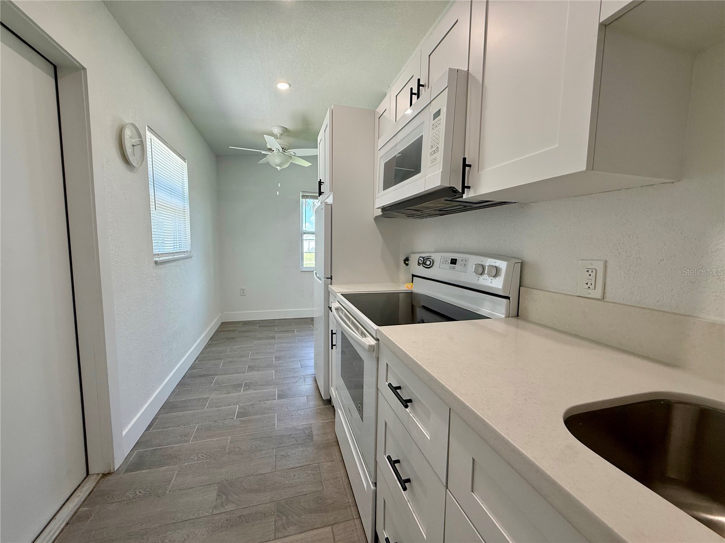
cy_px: 272
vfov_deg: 85.7
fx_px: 293
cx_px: 362
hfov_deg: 102.1
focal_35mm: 14
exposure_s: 1/120
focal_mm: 2.22
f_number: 2.2
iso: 160
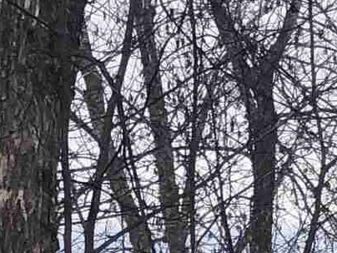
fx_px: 2074
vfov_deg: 6.7
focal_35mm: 213
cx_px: 1045
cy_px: 576
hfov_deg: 7.9
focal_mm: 3.99
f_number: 1.8
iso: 20
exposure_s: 1/774
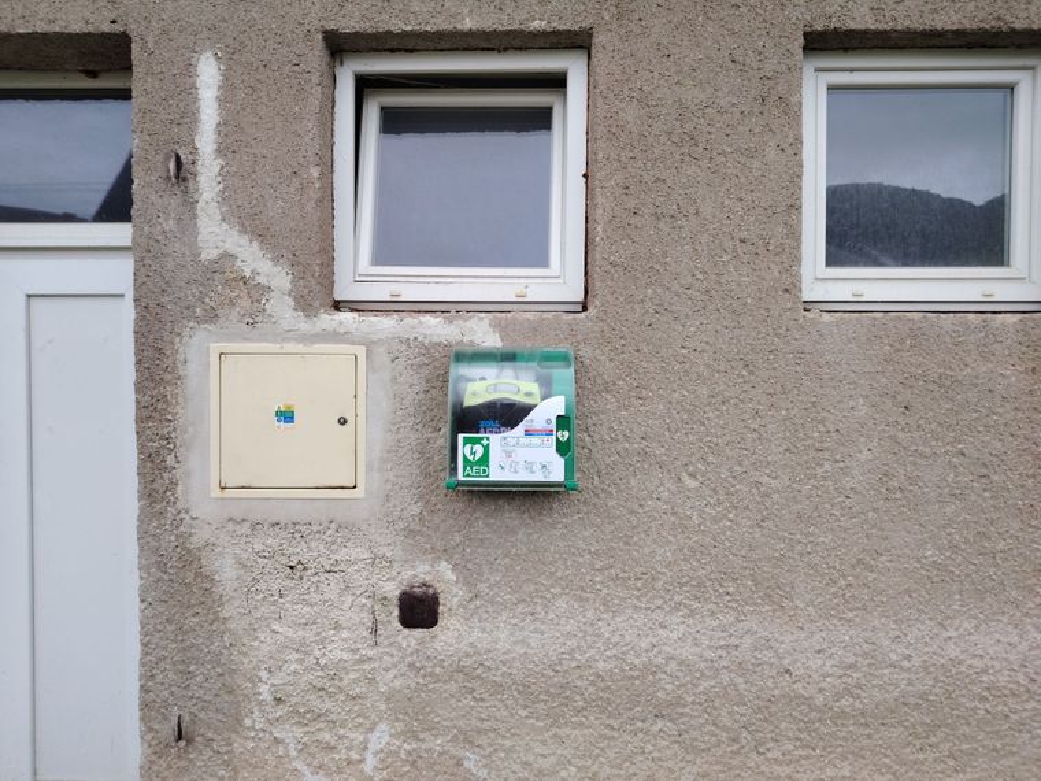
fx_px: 722
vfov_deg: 56.8
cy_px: 390
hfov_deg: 71.6
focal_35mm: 24
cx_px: 520
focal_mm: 5.25
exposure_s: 1/900
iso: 694
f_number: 1.75
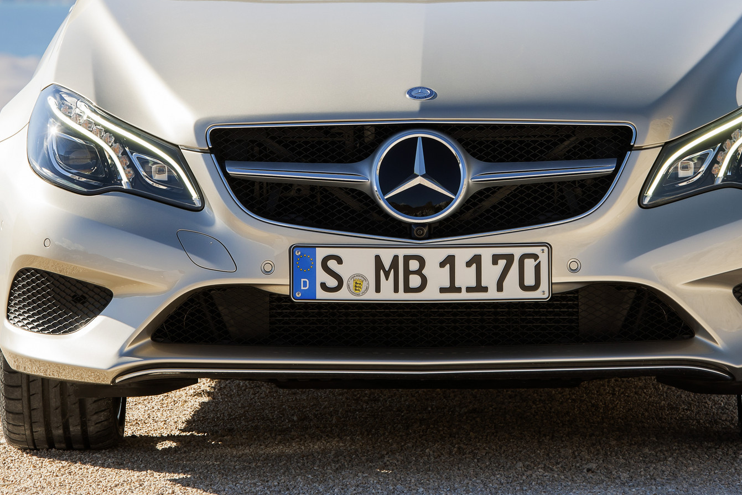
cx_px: 395
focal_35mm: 317
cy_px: 83
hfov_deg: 6.5
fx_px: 6533
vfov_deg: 4.3
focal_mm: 170
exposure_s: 1/160
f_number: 8
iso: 100
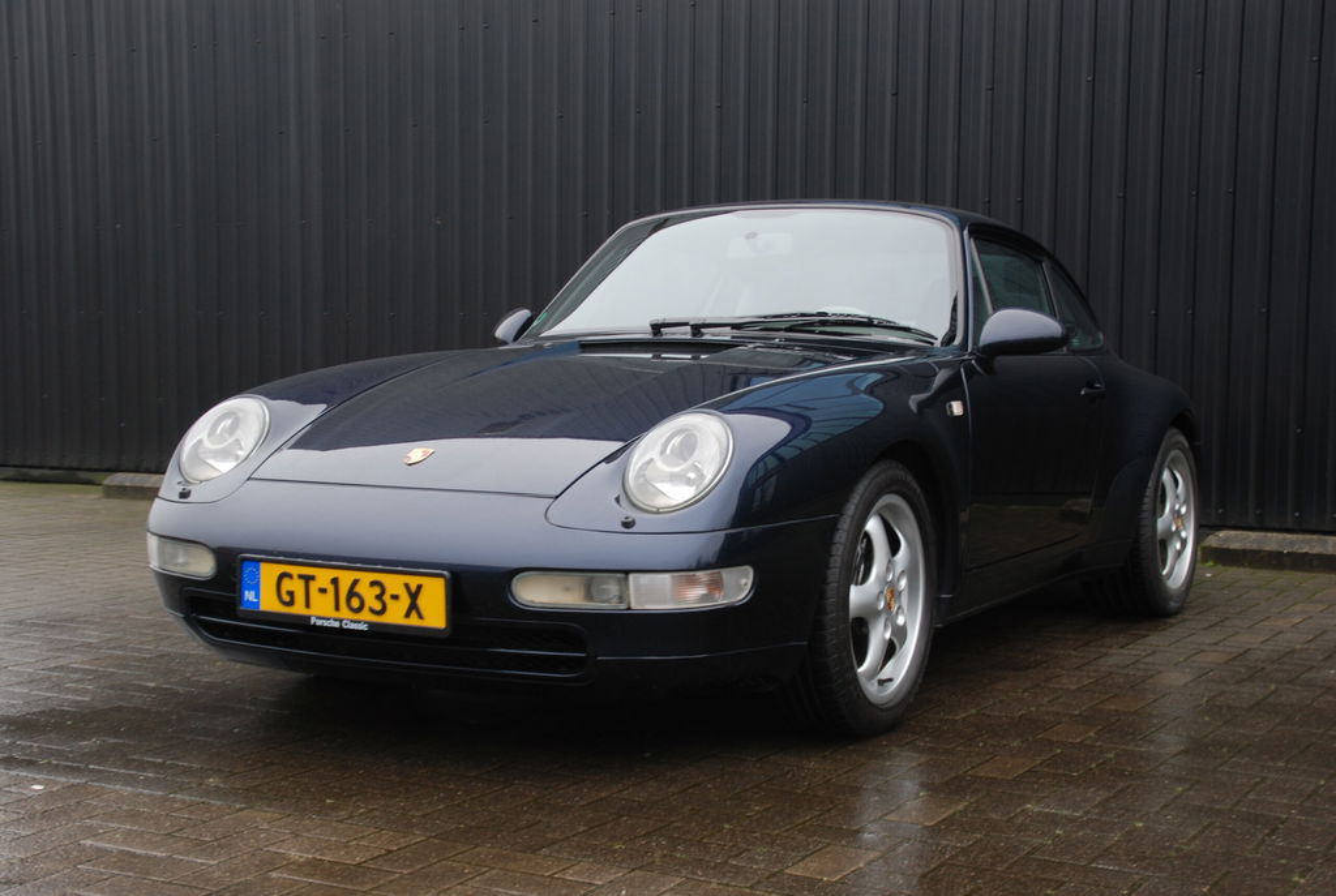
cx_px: 668
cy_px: 448
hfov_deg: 37.8
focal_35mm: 52
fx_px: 1952
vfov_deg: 25.9
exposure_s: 1/50
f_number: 4.2
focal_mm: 35
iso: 200
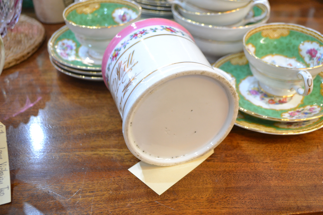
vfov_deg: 34.2
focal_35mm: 39
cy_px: 108
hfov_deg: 49.5
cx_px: 162
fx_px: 350
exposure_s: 1/15
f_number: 4.2
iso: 720
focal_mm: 26
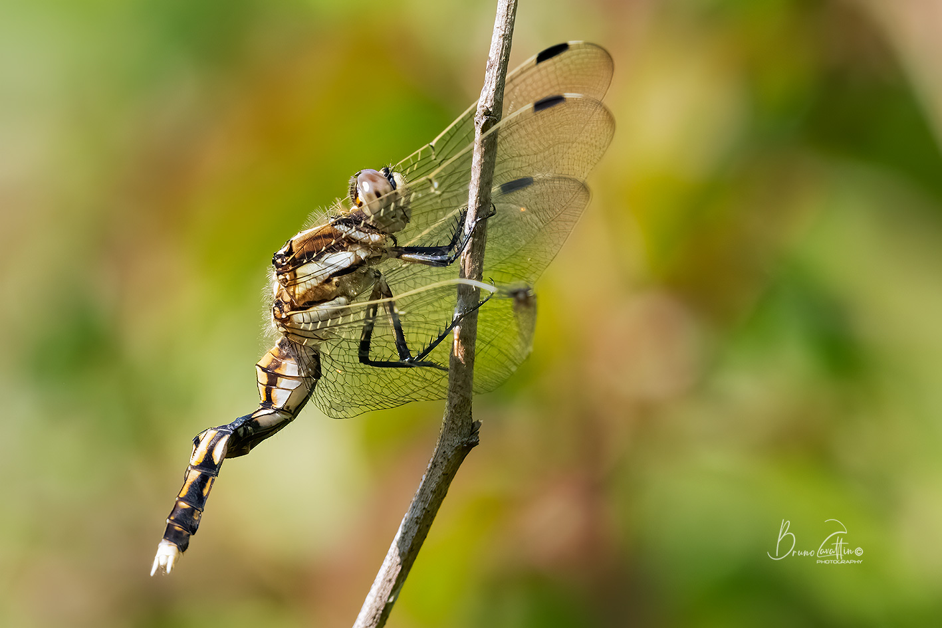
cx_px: 471
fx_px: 15700
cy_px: 314
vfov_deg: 2.3
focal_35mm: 600
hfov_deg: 3.4
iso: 800
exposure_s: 1/400
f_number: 9
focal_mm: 500
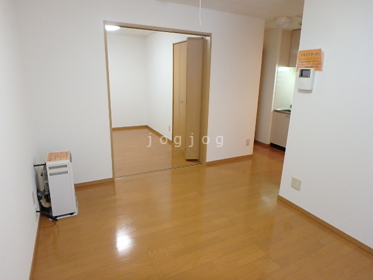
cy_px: 140
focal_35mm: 21
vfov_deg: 63.4
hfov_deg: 79.0
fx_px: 226
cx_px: 186
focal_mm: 3.7
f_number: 3.5
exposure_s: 1/30
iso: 800
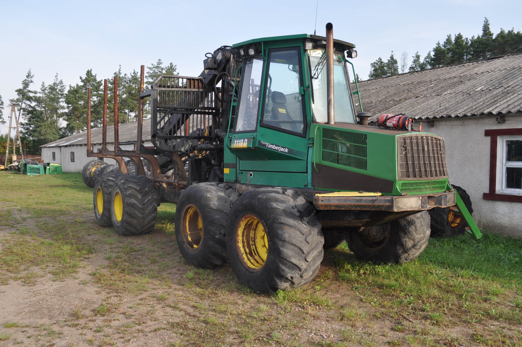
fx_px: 434
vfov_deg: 43.5
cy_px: 174
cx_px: 261
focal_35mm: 30
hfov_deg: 62.0
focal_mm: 20
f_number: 7.1
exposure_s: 1/200
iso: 200
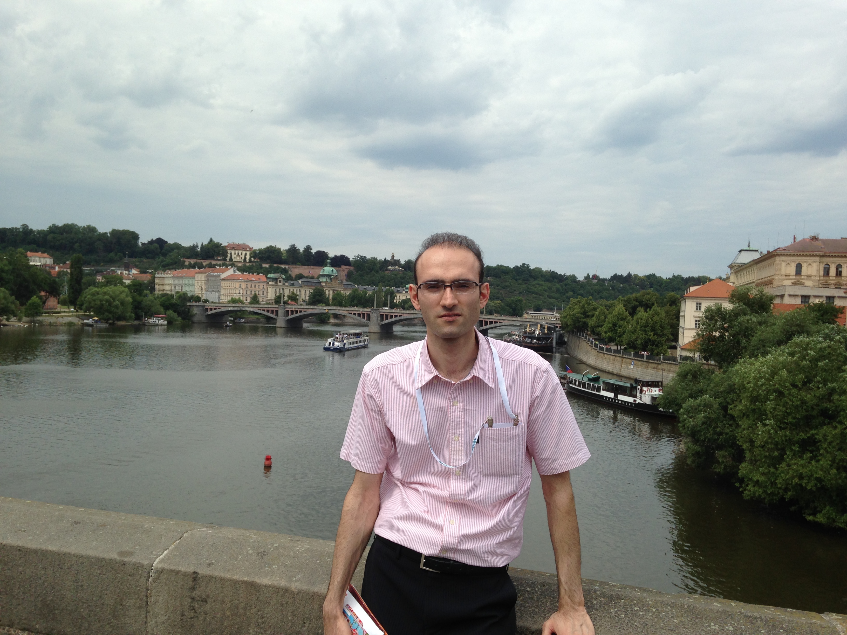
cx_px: 424
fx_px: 807
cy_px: 318
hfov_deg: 55.4
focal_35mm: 33
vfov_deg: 42.9
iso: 50
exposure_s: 1/1391
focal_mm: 4.12
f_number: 2.4
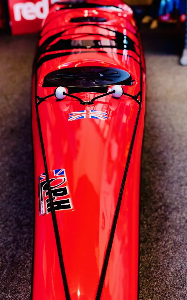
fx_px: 456
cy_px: 149
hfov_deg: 23.1
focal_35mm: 56
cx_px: 81
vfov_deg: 36.3
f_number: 2.4
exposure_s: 1/33
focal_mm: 6
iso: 64
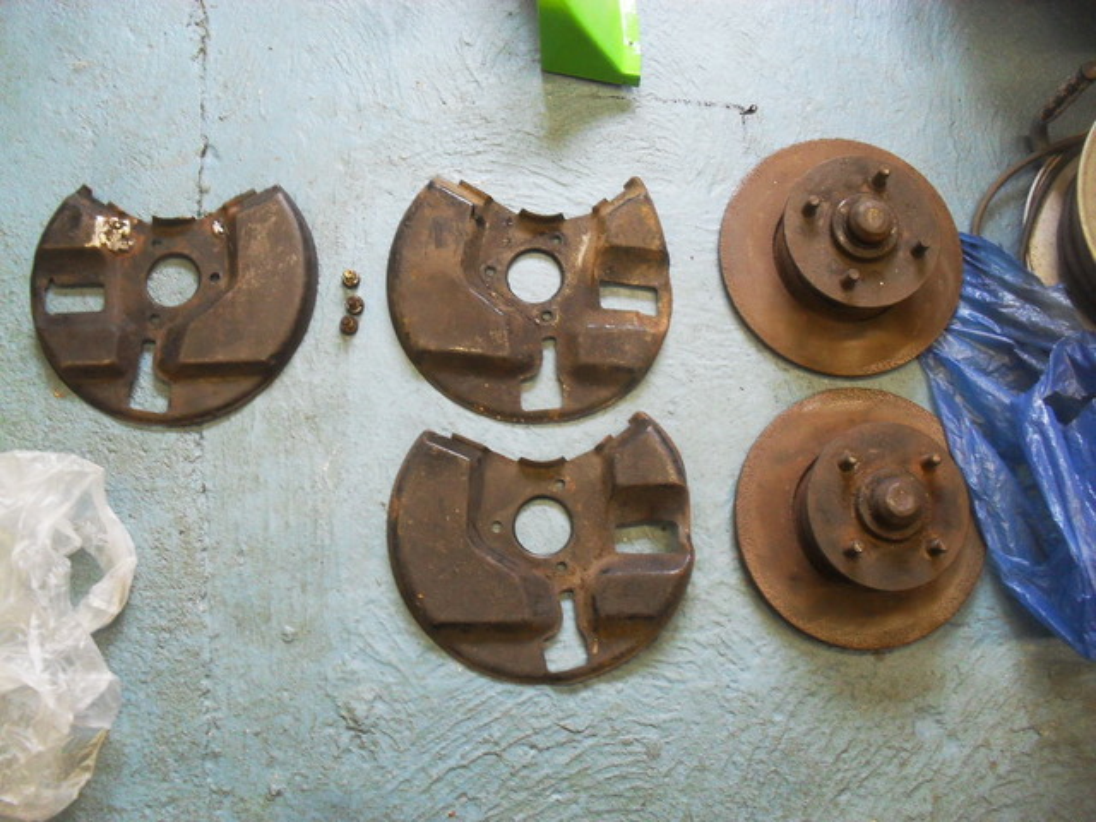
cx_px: 548
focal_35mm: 35
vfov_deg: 40.7
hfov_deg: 52.6
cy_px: 411
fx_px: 1108
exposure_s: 1/20
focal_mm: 6.3
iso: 200
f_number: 3.2
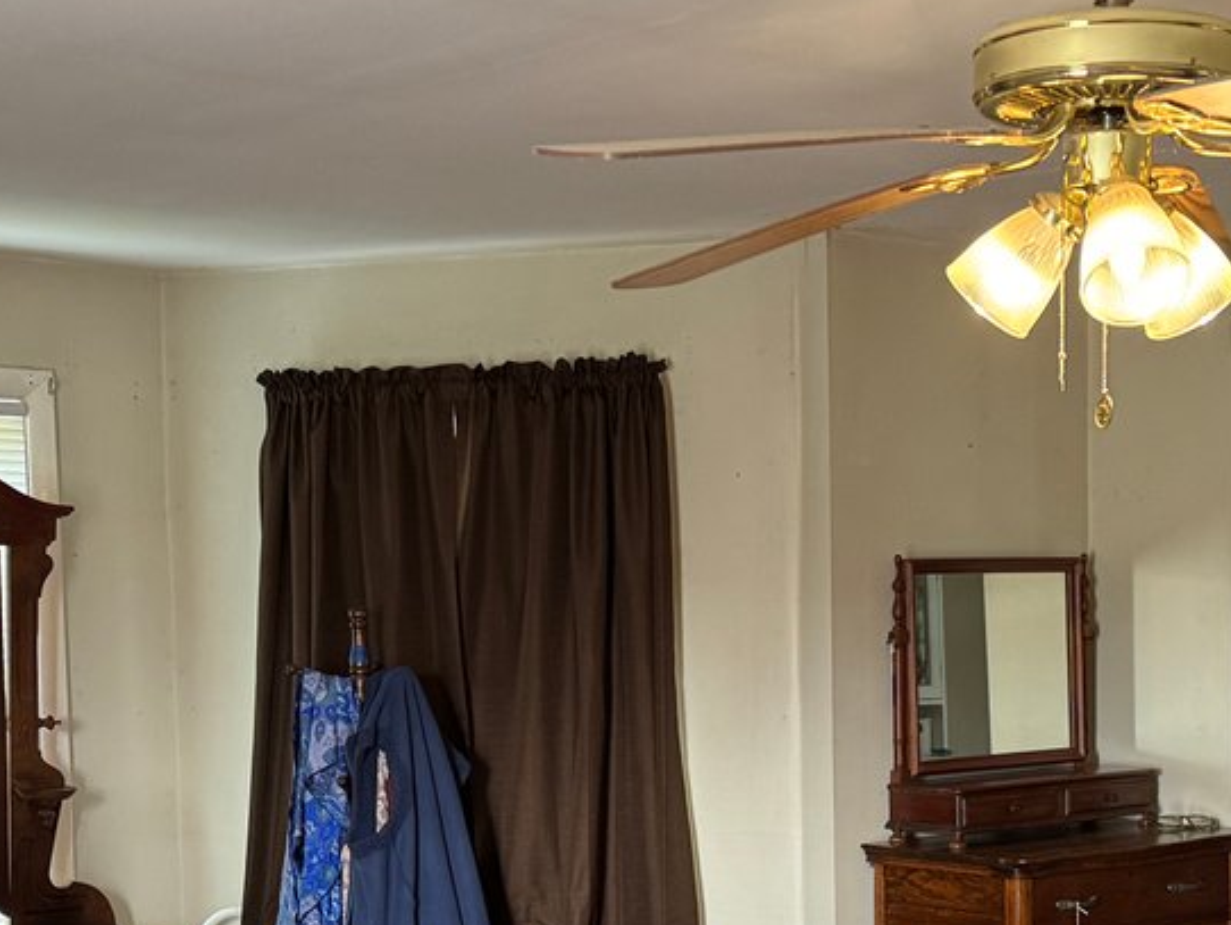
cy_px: 792
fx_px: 2384
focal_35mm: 67
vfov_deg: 21.6
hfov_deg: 28.9
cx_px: 703
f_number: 1.78
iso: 320
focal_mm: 6.86
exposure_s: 1/60
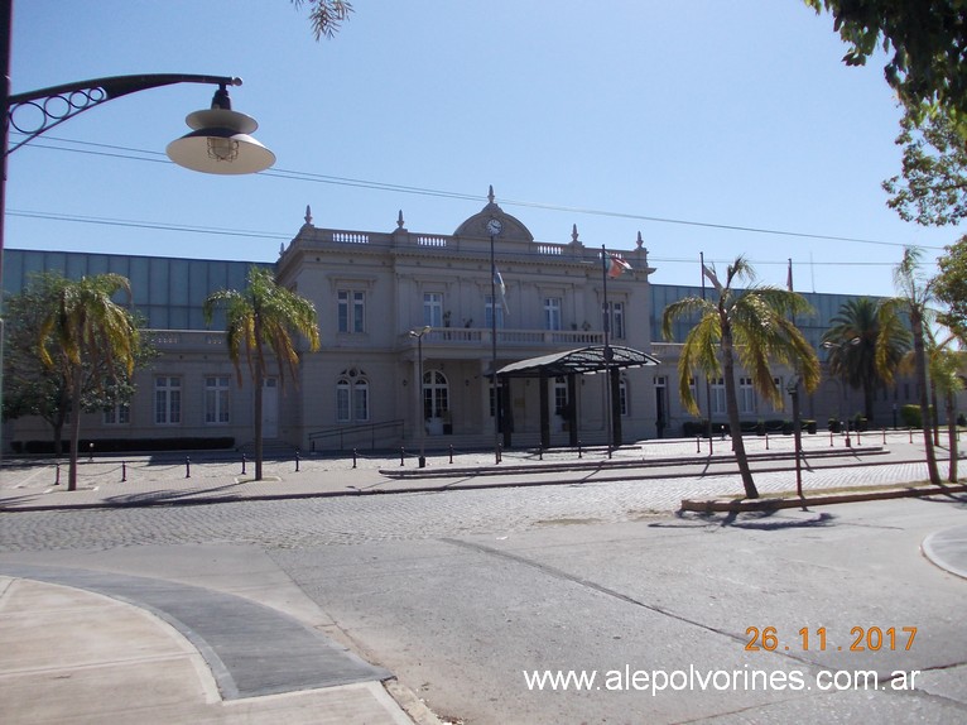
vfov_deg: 49.7
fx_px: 782
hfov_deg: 63.5
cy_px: 362
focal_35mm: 28
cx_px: 484
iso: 80
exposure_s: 1/500
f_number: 5.4
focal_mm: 4
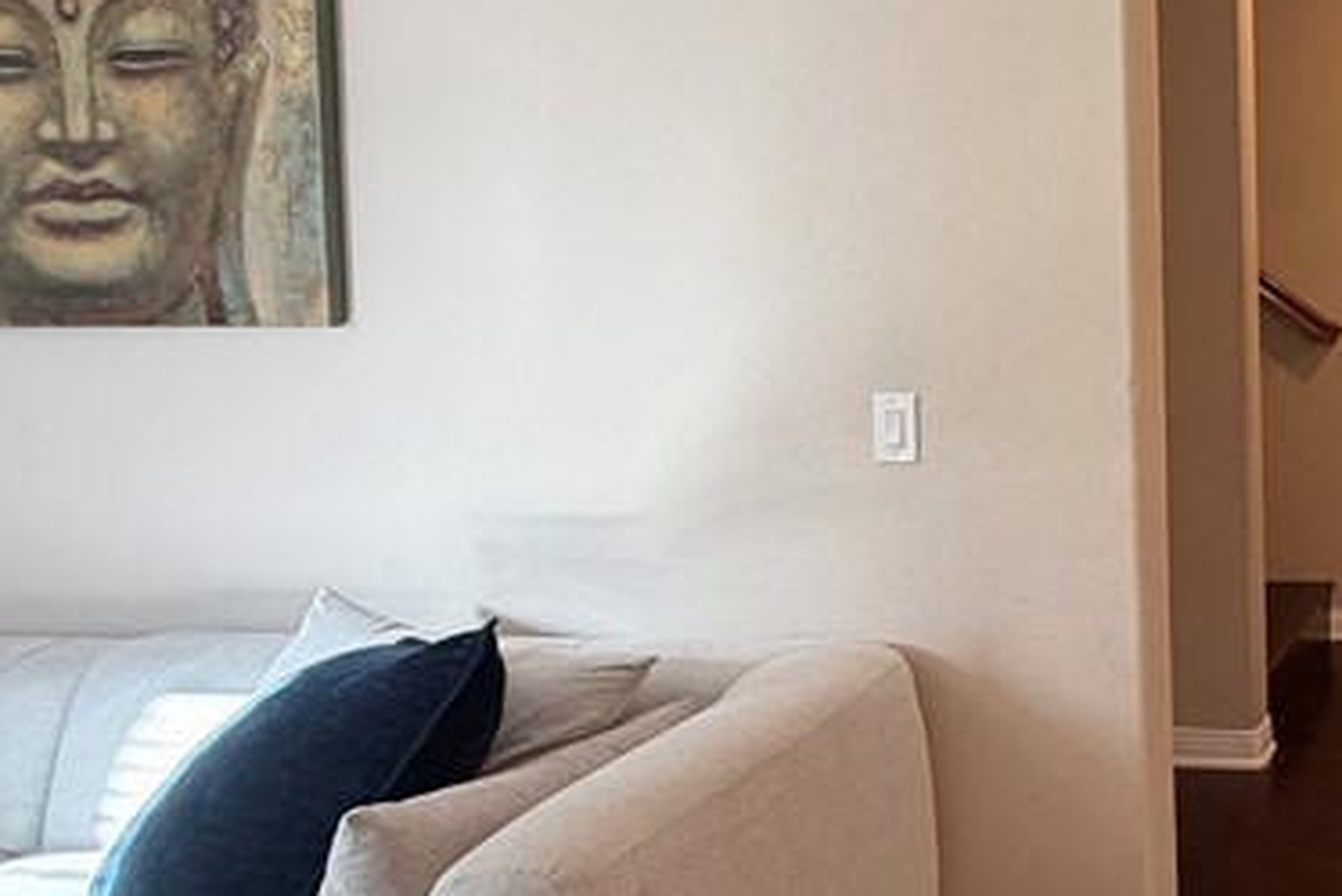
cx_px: 1461
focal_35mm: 40
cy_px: 270
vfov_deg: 33.0
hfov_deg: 39.8
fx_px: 1492
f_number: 2.2
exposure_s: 1/120
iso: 250
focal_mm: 2.22
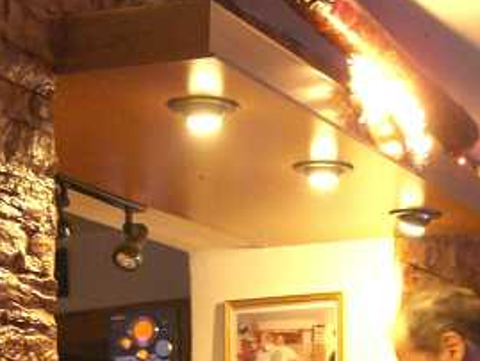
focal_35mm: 113
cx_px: 310
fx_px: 1568
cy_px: 502
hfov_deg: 17.4
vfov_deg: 12.6
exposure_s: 1/5
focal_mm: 6.3
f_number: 3.1
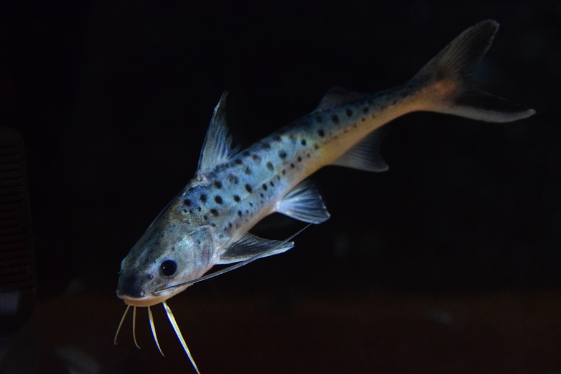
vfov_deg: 15.2
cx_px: 280
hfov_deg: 22.6
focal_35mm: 90
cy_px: 187
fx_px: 1402
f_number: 4.5
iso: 5000
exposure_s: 1/400
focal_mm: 60
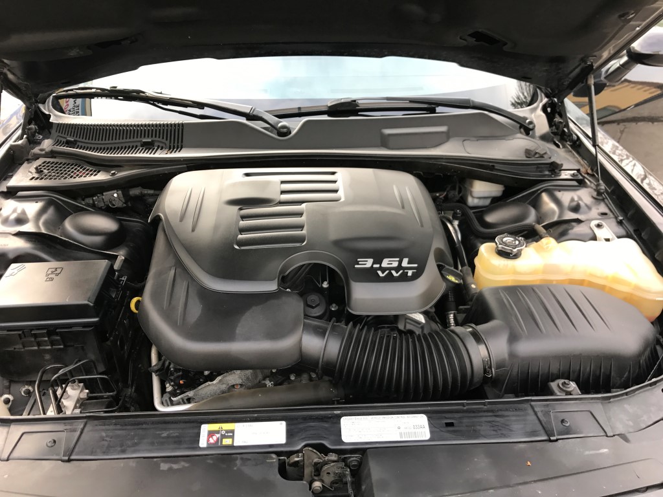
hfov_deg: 63.4
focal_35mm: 28
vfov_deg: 49.7
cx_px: 332
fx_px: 536
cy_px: 248
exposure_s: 1/90
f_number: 1.8
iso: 25
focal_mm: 3.99
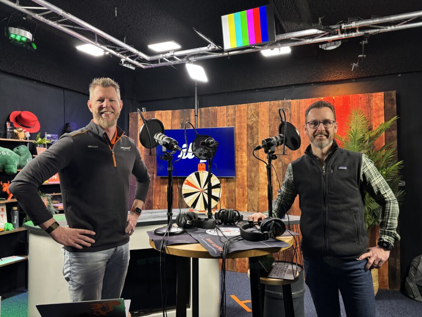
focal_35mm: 26
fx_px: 317
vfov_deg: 53.1
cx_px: 211
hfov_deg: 67.3
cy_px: 158
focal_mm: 5.96
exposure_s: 1/50
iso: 125
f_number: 1.6
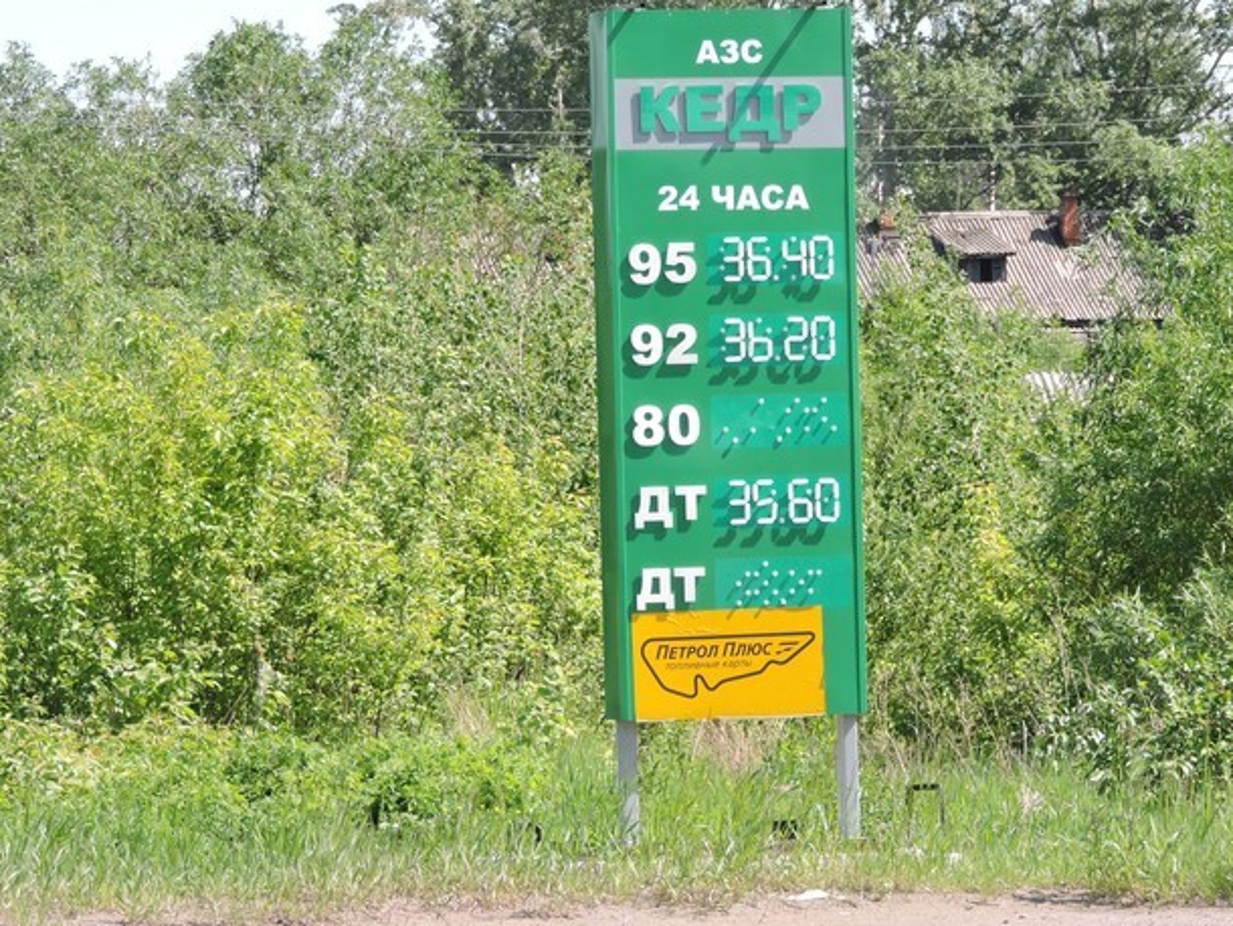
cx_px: 705
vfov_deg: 5.0
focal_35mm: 295
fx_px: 10512
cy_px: 356
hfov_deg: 6.7
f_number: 4.6
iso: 220
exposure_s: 1/500
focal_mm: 40.1
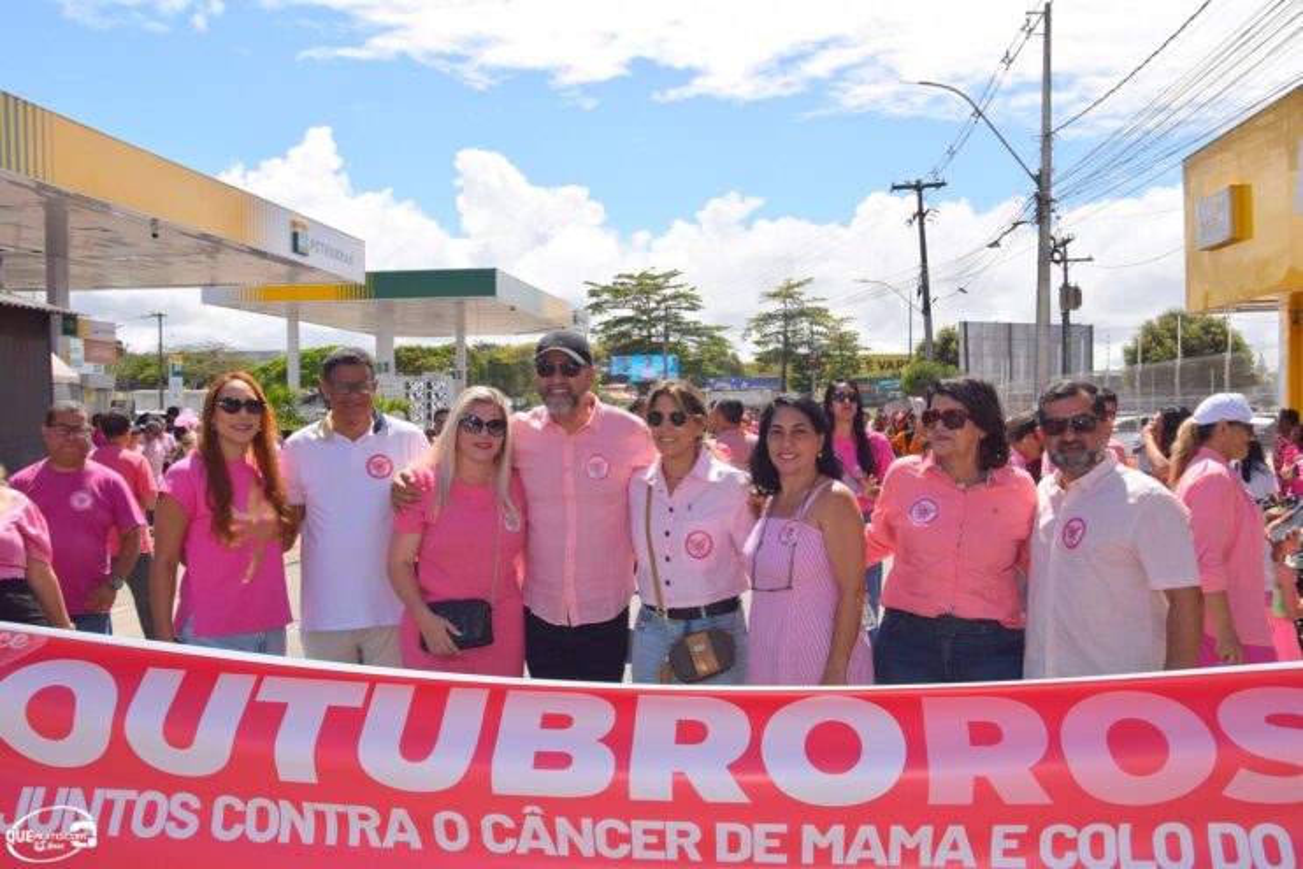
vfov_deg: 40.0
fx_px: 1195
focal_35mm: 33
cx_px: 652
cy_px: 434
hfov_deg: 57.2
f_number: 11
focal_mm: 22
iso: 100
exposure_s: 1/200
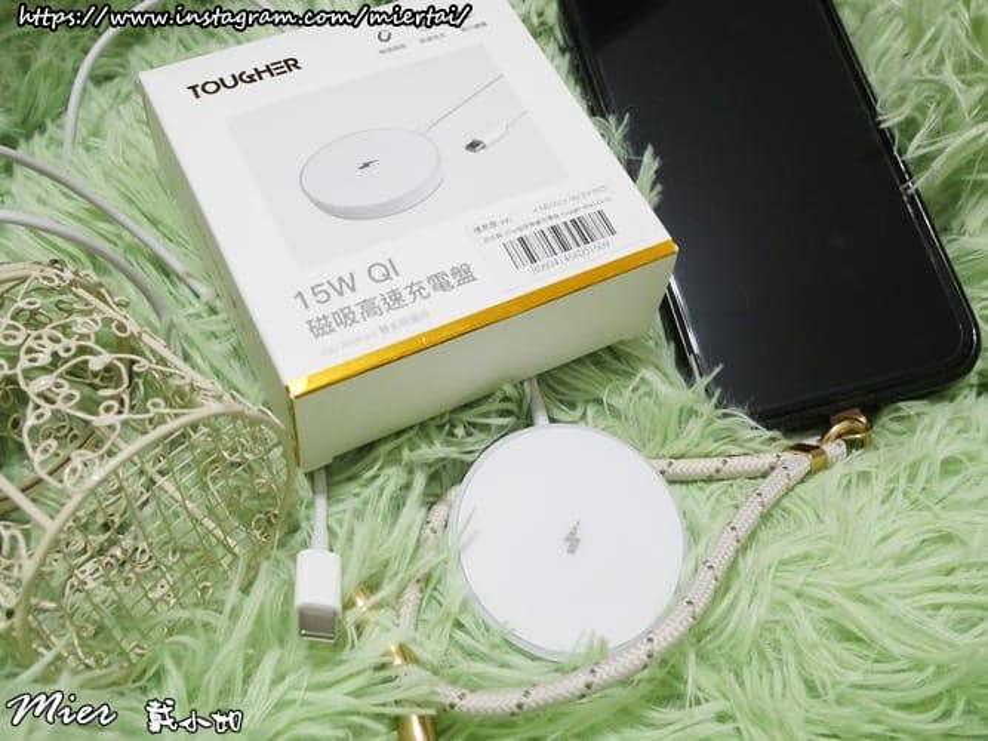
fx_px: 1084
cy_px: 370
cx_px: 494
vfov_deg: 37.7
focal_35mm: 38
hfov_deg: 49.0
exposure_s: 1/60
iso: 2500
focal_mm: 19
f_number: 6.3
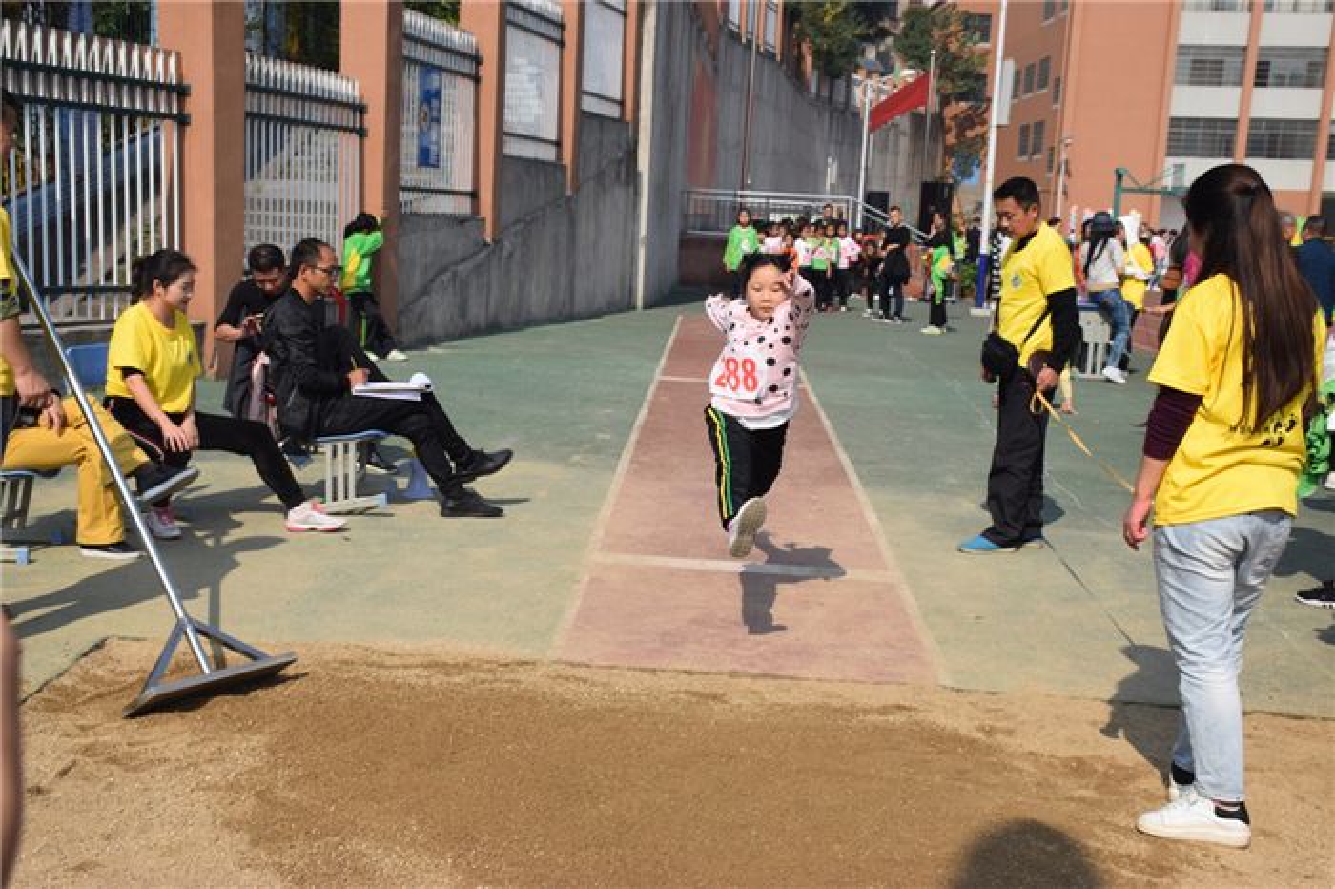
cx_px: 668
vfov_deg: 28.0
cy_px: 444
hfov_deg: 41.1
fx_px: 1779
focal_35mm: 48
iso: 400
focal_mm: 32
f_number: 7.1
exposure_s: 1/1600
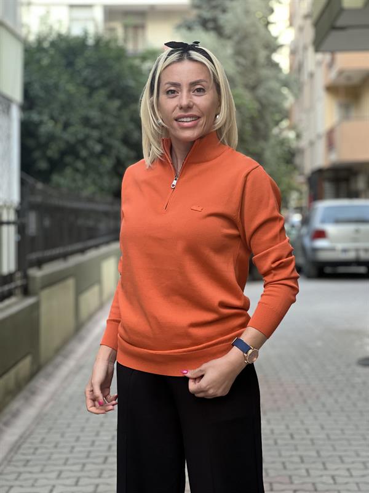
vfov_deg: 25.3
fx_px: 1094
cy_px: 246
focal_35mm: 77
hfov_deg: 19.1
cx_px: 184
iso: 200
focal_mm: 9
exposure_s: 1/40
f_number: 2.8
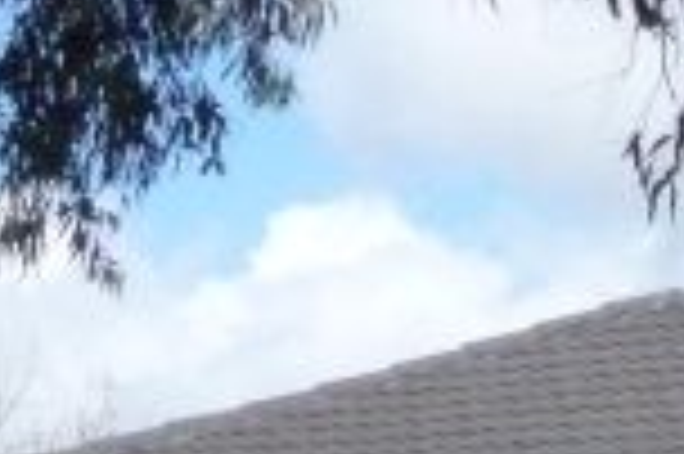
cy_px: 912
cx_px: 1125
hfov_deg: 7.7
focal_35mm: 263
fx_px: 4992
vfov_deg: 5.1
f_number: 10
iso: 800
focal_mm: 8
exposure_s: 1/1000
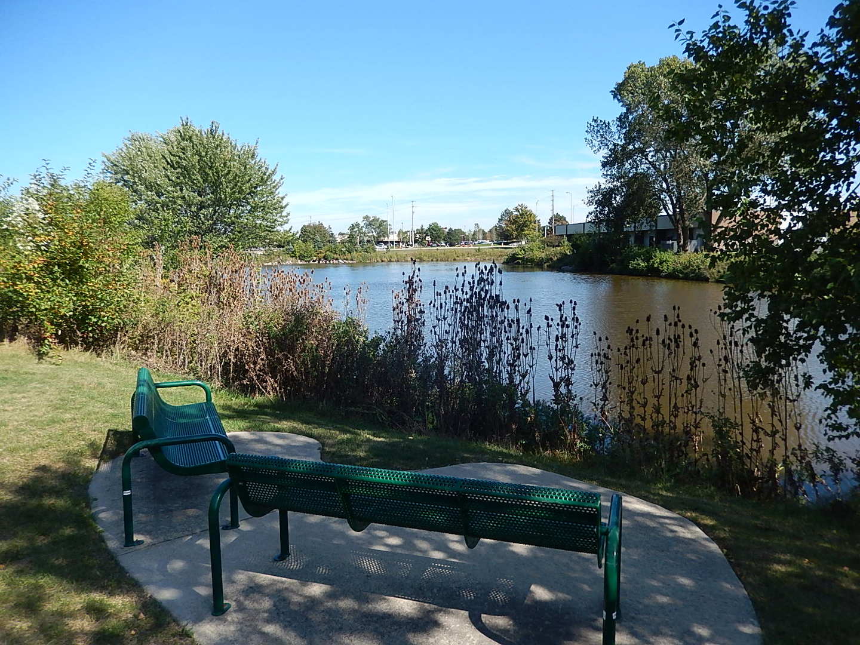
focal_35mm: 25
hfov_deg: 69.4
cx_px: 430
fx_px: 621
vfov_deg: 54.9
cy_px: 322
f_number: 3.4
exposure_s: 1/800
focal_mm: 4.5
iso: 125
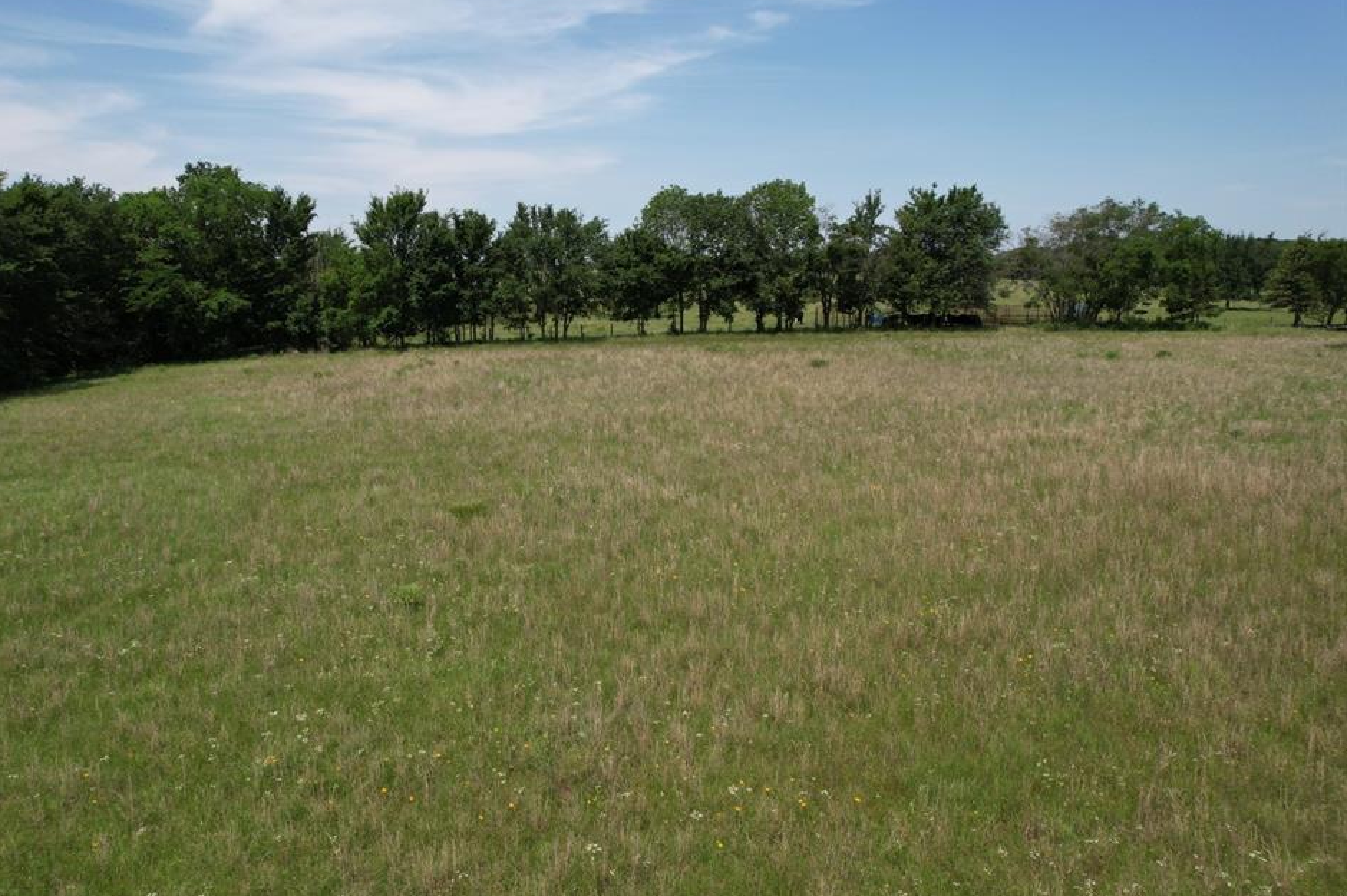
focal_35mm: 24
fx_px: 897
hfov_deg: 73.6
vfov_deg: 53.1
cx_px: 617
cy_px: 450
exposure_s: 1/1600
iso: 100
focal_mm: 8.38
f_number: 2.8
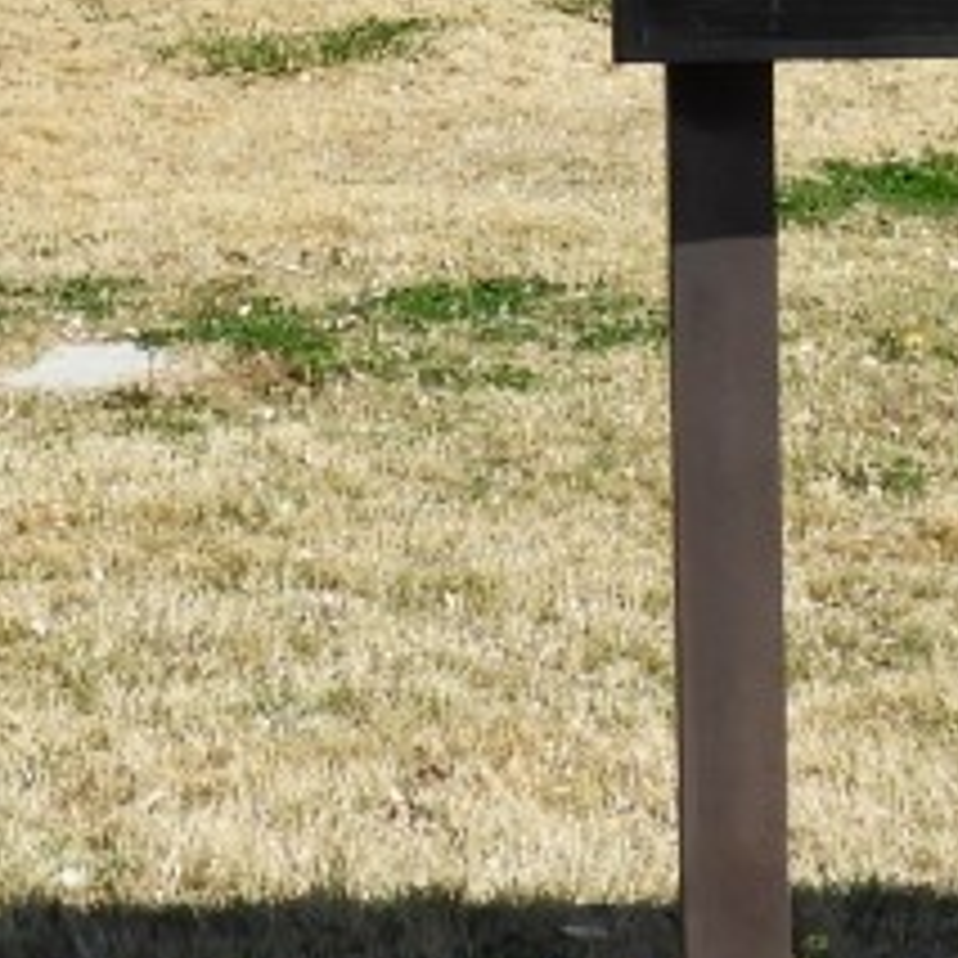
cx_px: 180
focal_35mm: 239
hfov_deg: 7.3
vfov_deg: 7.0
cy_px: -1075
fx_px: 7483
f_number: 3.8
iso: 100
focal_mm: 7.2
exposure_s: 1/1250
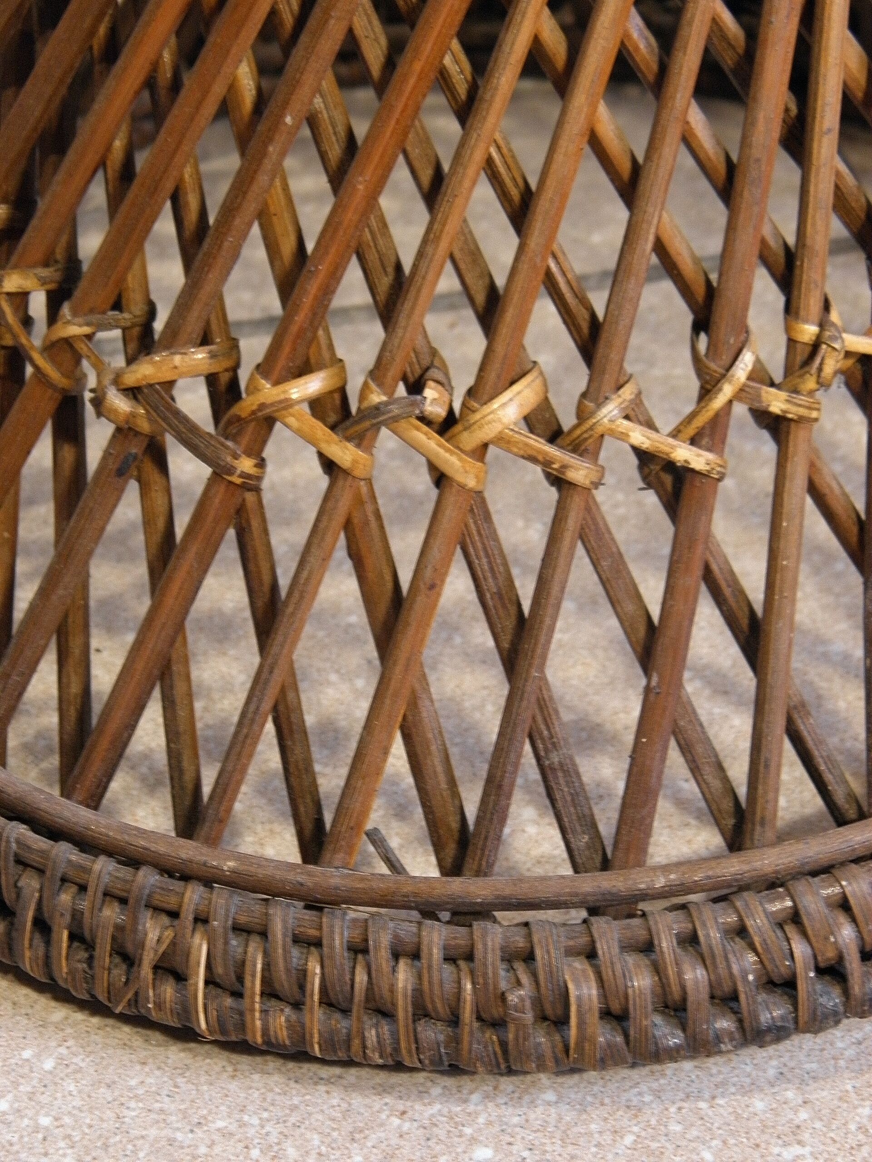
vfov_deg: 22.0
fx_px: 2989
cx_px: 436
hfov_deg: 16.6
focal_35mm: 89
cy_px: 581
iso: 200
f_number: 4.5
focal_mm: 16
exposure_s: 1/10
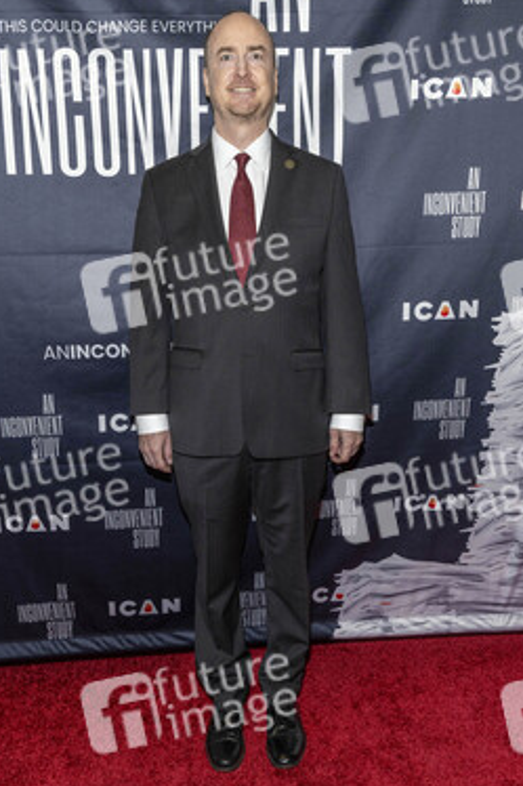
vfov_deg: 60.3
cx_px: 250
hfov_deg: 42.3
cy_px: 389
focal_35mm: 31
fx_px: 676
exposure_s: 1/200
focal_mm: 29
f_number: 5.6
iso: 800
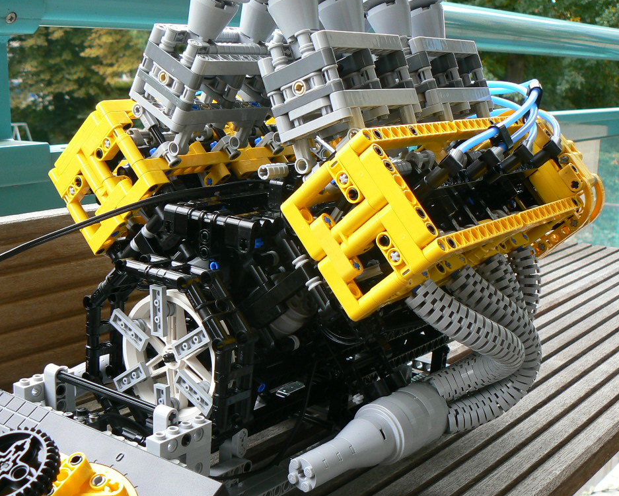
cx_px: 222
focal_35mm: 48
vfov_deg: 31.4
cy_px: 269
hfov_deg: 38.5
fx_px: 880
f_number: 3.2
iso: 80
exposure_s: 1/50
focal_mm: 6
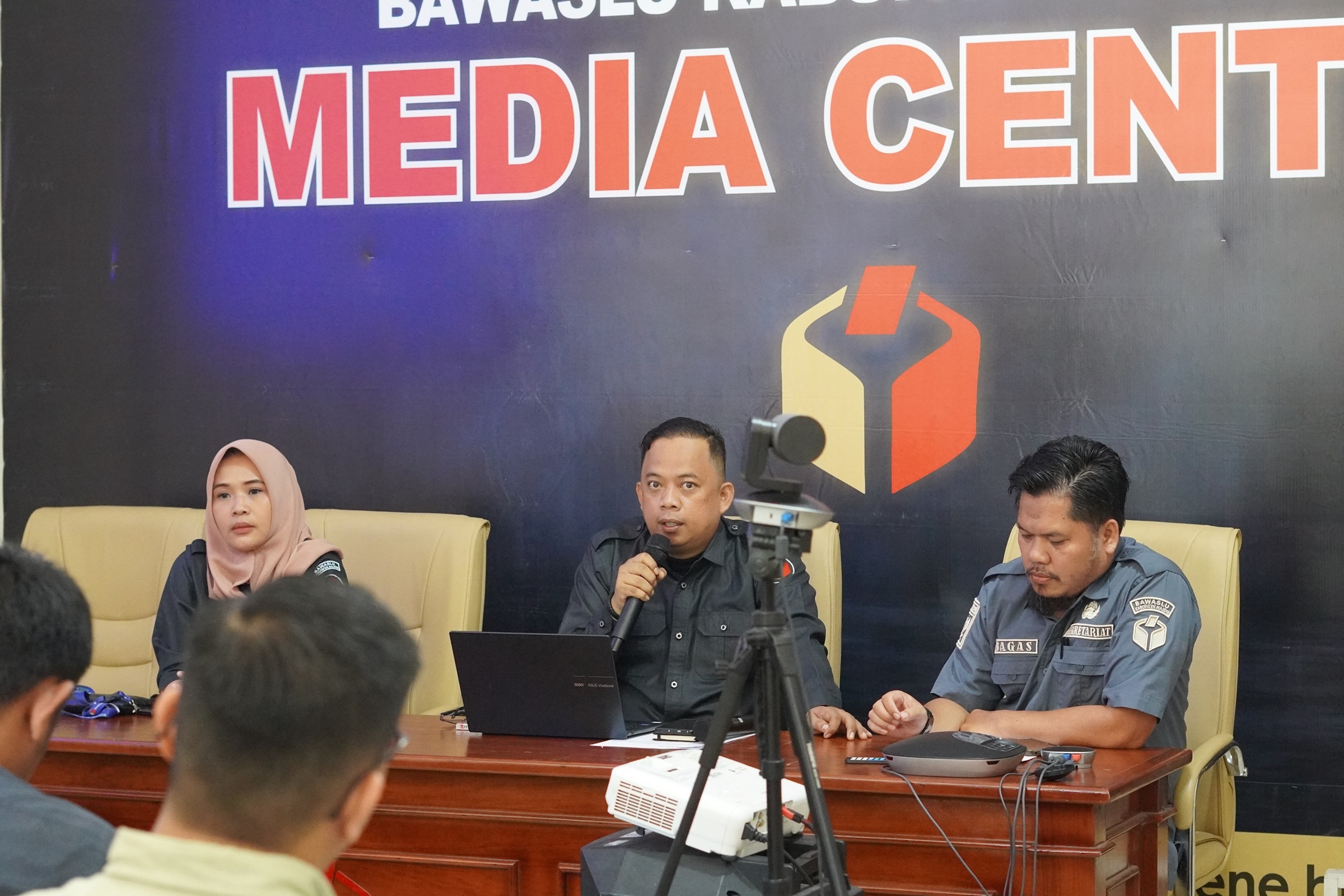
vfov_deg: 18.2
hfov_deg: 27.0
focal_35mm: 75
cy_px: 448
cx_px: 672
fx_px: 2800
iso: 6400
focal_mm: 50
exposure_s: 1/160
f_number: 3.5
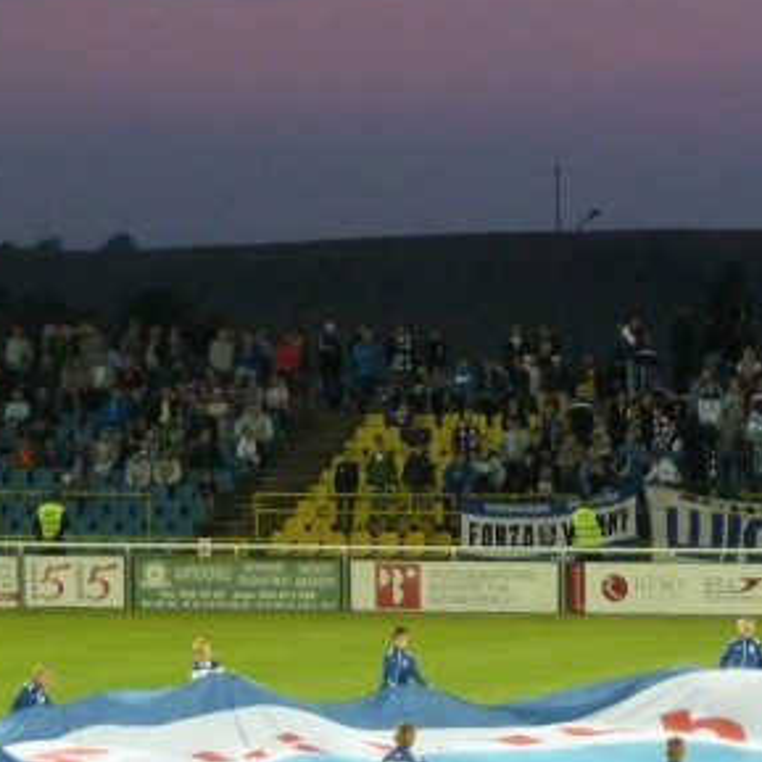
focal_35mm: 252
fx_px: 6276
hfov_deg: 6.9
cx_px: 783
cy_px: 778
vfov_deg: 6.9
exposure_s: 1/50
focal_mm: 17.5
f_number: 4.7
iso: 400
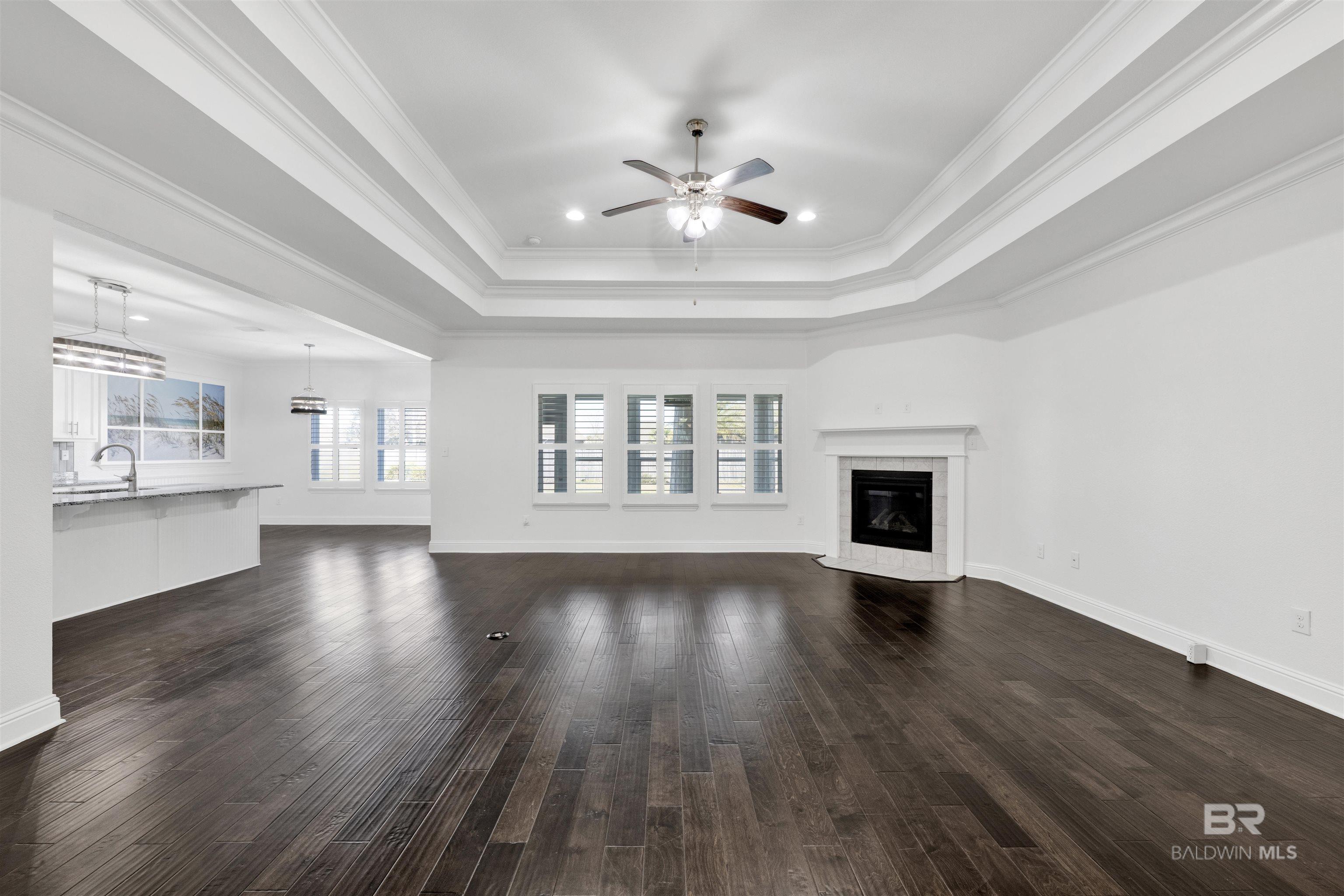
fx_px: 523
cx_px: 672
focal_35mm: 14
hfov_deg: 104.3
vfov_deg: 81.2
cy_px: 448
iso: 400
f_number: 11
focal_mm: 14
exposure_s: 1/10
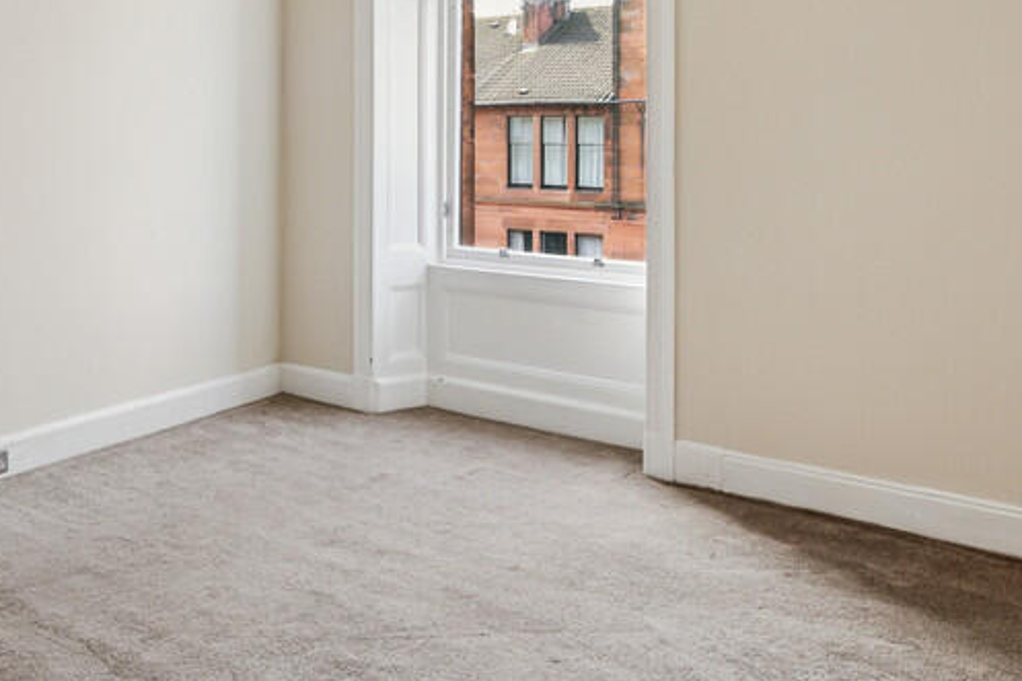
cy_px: 106
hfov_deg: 52.9
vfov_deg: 38.0
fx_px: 936
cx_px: 183
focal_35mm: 33
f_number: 8
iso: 640
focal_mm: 16
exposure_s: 1/100
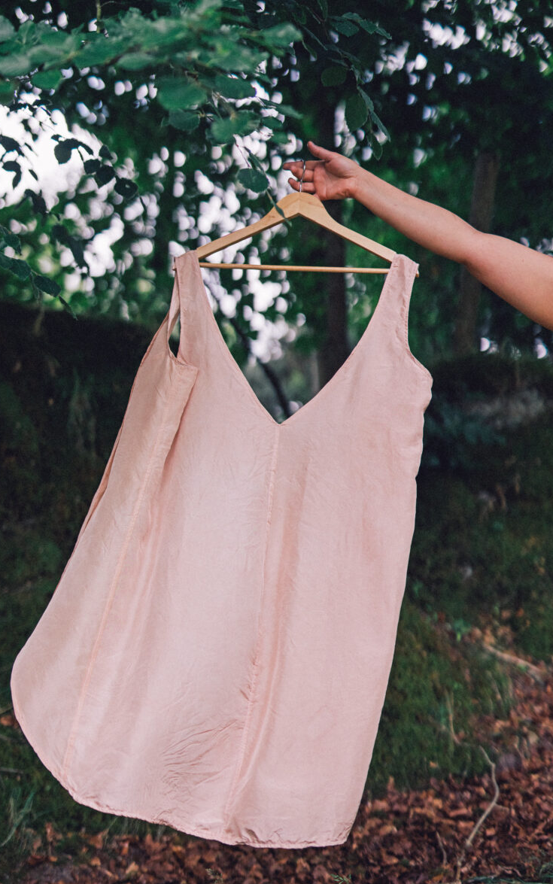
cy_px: 439
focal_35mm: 52
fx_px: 1253
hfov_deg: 24.9
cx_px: 254
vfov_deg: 38.9
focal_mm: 50
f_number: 1.8
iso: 800
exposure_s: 1/8000
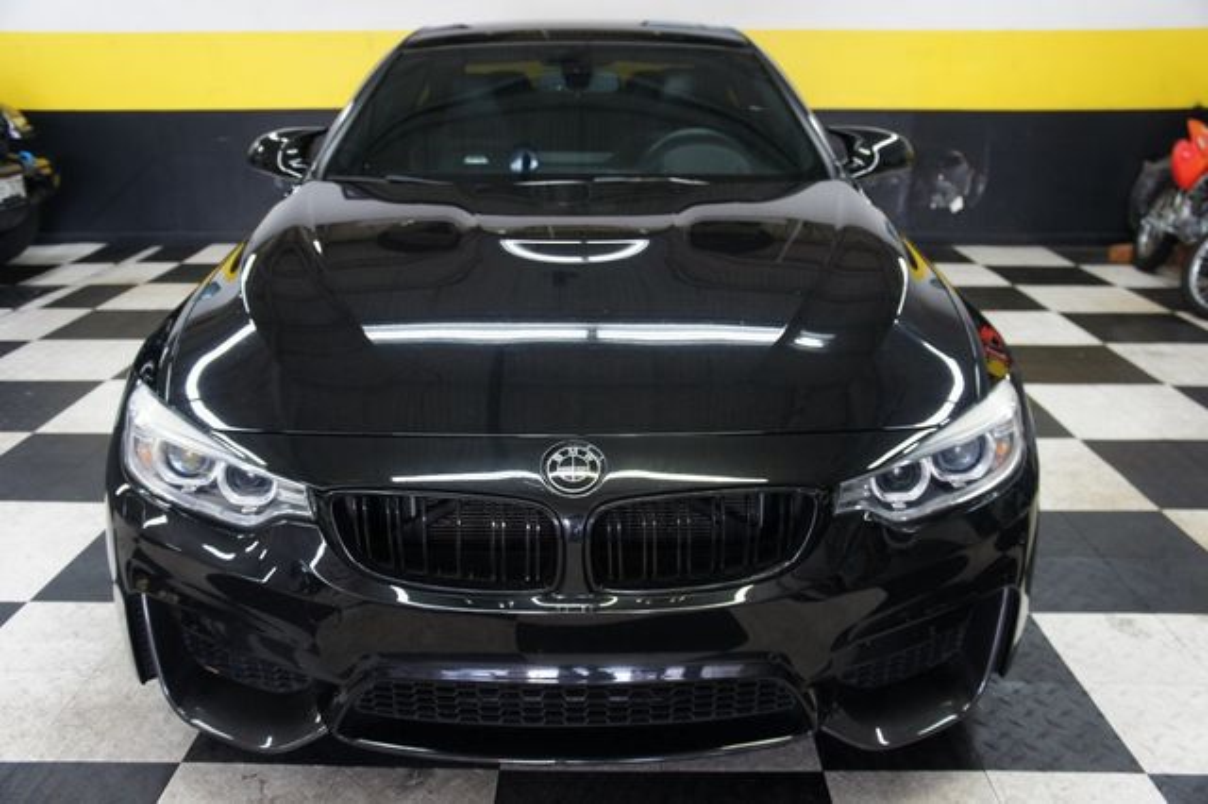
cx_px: 604
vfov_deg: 41.7
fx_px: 1056
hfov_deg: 59.5
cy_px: 402
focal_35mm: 32
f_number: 4
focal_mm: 21
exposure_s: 1/40
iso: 400
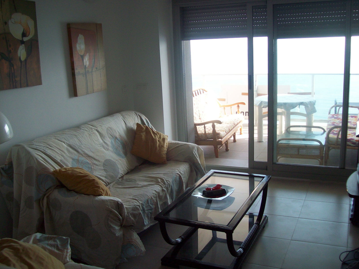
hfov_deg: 51.4
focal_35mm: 36
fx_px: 373
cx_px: 180
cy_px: 134
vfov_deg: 39.7
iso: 80
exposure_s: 1/131
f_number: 2.7
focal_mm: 6
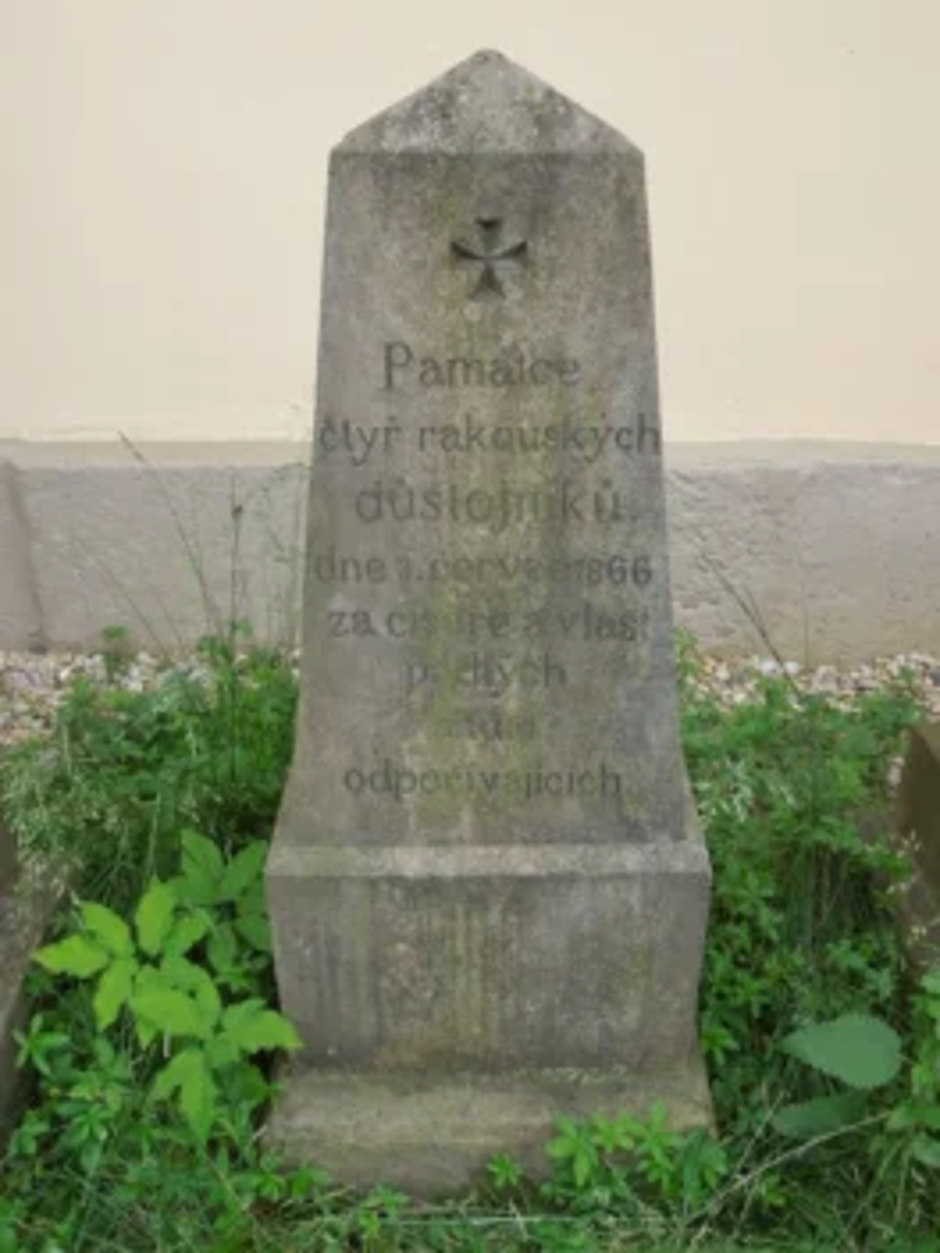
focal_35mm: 31
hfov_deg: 45.4
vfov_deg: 58.4
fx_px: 1122
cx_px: 470
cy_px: 626
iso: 400
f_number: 3.6
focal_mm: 5.6
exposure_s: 1/1000
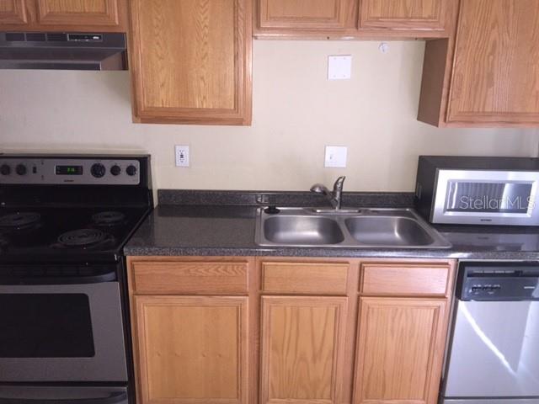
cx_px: 270
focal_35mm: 29
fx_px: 452
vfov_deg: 48.2
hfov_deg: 61.7
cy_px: 202
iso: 250
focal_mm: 4.15
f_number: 2.2
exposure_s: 1/20
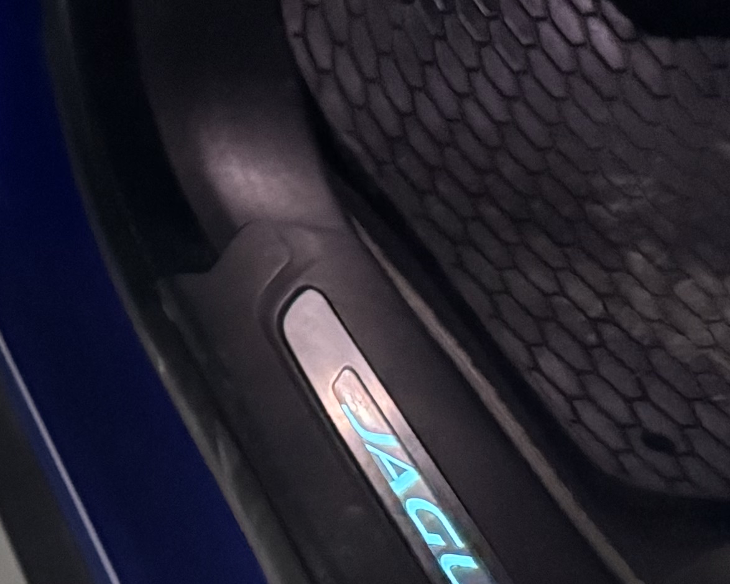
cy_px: -621
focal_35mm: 114
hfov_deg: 13.4
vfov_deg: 11.9
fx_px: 2463
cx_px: -915
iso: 800
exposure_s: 1/30
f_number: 1.78
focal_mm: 6.76
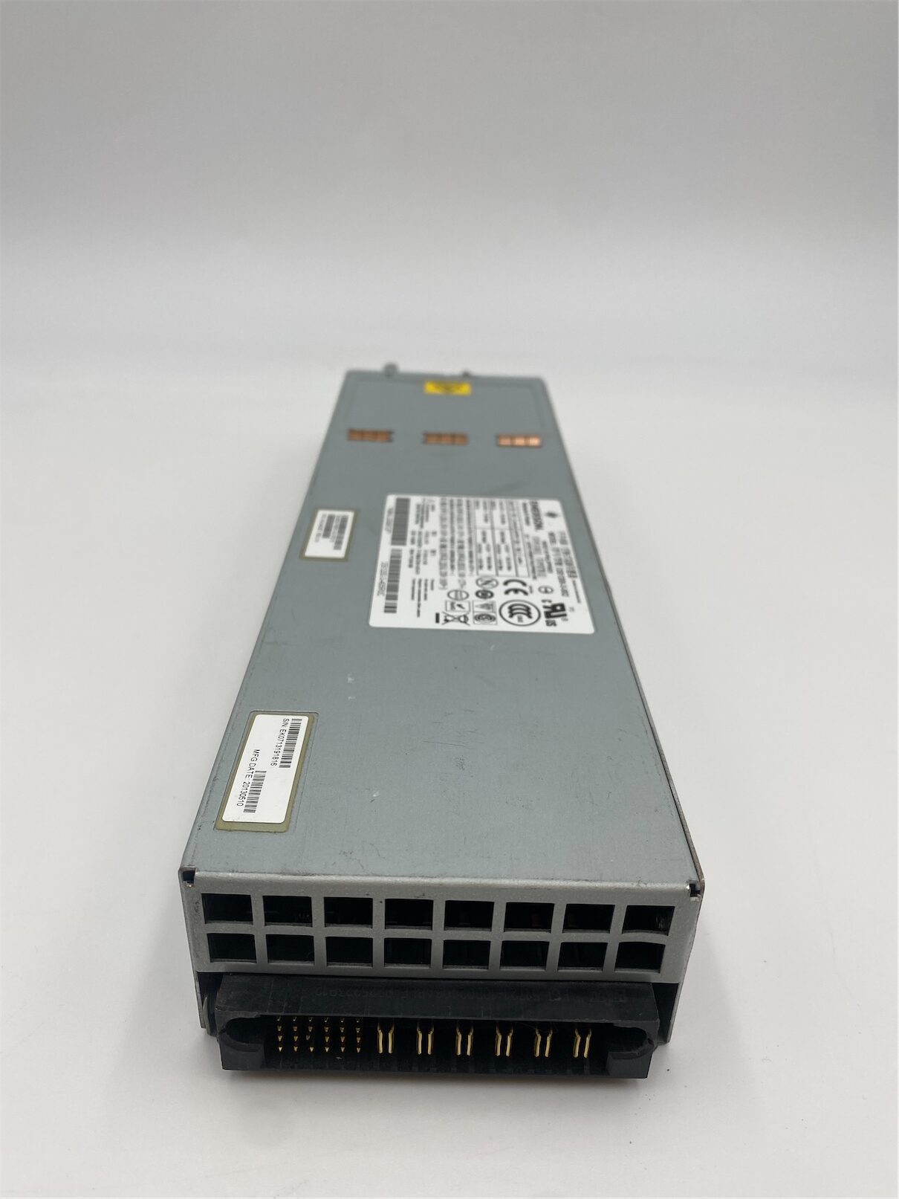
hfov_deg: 53.1
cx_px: 450
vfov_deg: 67.3
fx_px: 900
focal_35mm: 26
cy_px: 600
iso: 32
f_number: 1.8
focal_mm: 4.25
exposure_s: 1/258
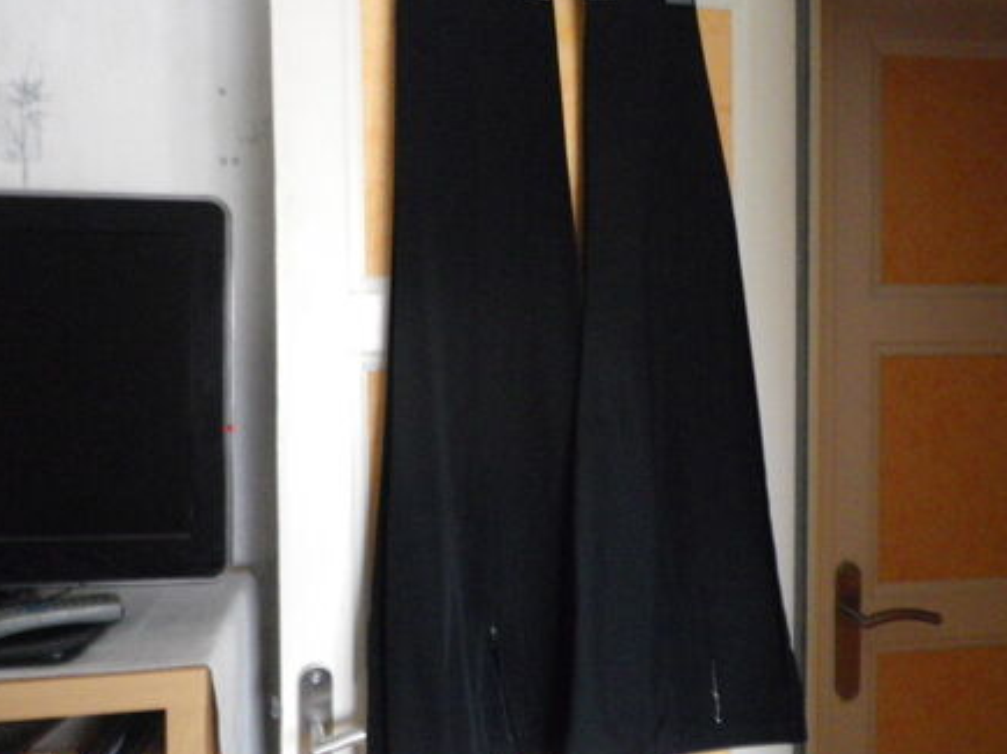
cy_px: 371
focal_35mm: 31
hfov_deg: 58.3
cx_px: 543
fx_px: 901
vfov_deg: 45.4
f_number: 2.6
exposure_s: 1/10
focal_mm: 4.9
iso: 800
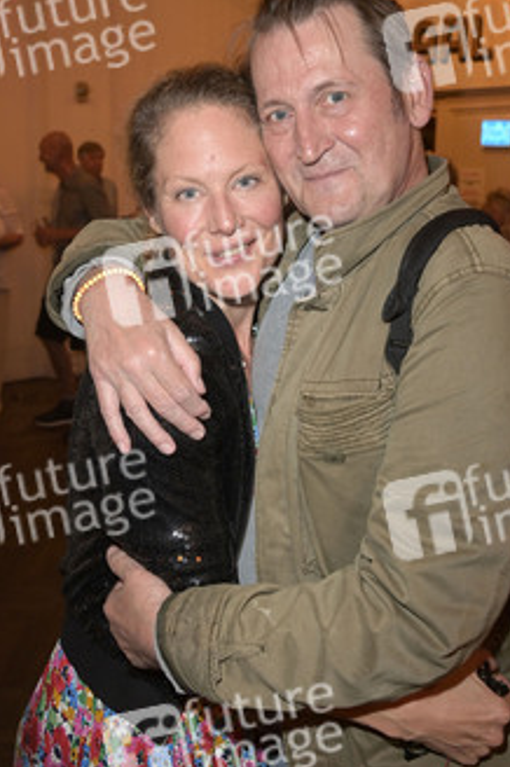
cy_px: 388
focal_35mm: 39
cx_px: 290
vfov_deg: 49.6
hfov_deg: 34.1
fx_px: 830
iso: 1600
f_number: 5.6
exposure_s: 1/60
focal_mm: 32
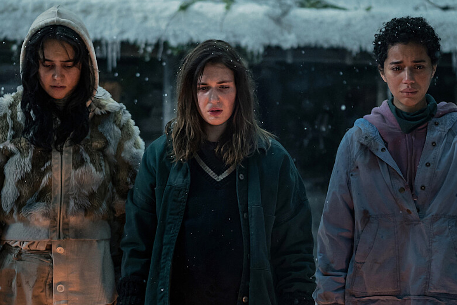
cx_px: 225
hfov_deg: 37.5
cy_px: 155
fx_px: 673
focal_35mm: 53
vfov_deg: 25.5
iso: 4000
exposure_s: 1/250
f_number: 1.8
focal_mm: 35
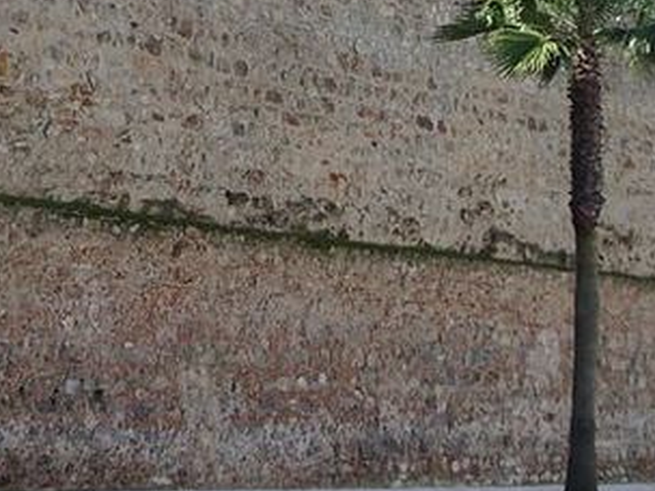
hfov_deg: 17.1
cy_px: 15
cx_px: 259
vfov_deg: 12.7
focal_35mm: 115
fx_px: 2176
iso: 50
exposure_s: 1/200
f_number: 4.3
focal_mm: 5.8
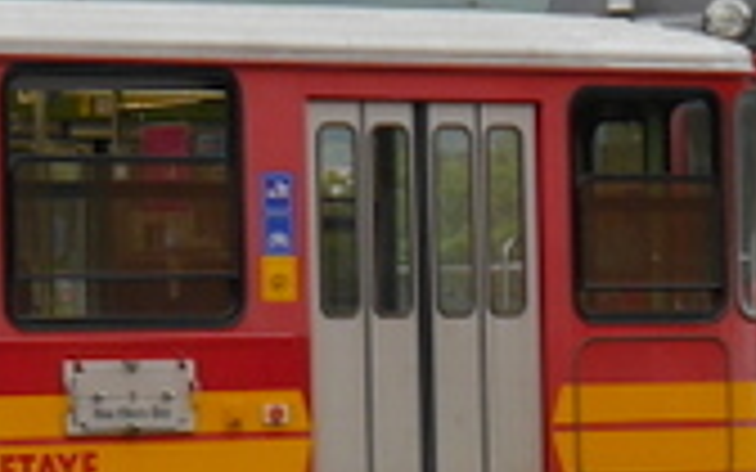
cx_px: -536
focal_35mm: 291
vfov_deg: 4.5
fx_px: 5996
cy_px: 369
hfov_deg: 7.1
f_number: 4.4
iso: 200
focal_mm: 23
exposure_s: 1/60
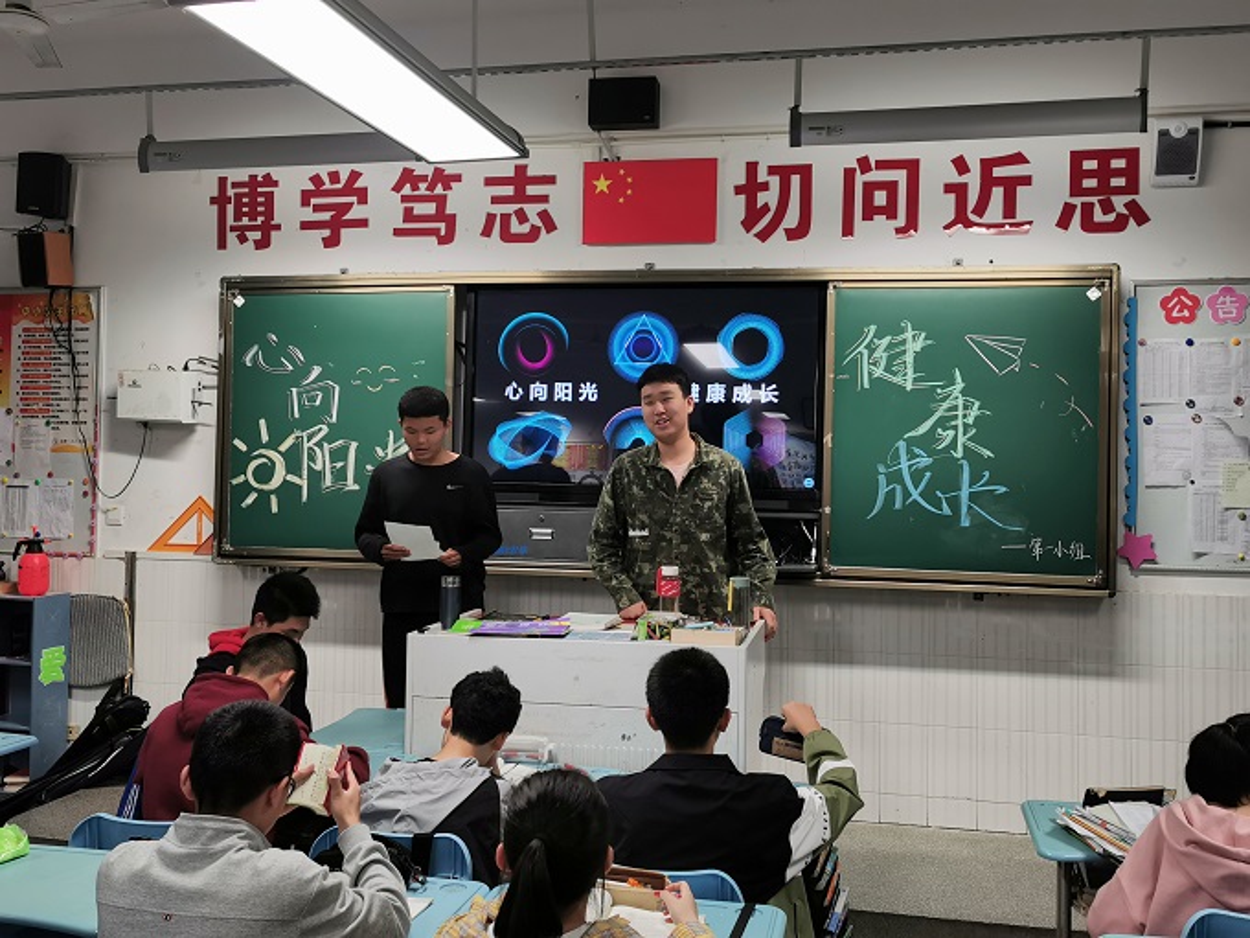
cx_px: 625
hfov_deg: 56.8
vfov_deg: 44.2
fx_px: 1156
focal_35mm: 32
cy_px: 469
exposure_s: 1/120
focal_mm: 5.56
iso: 100
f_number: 1.6
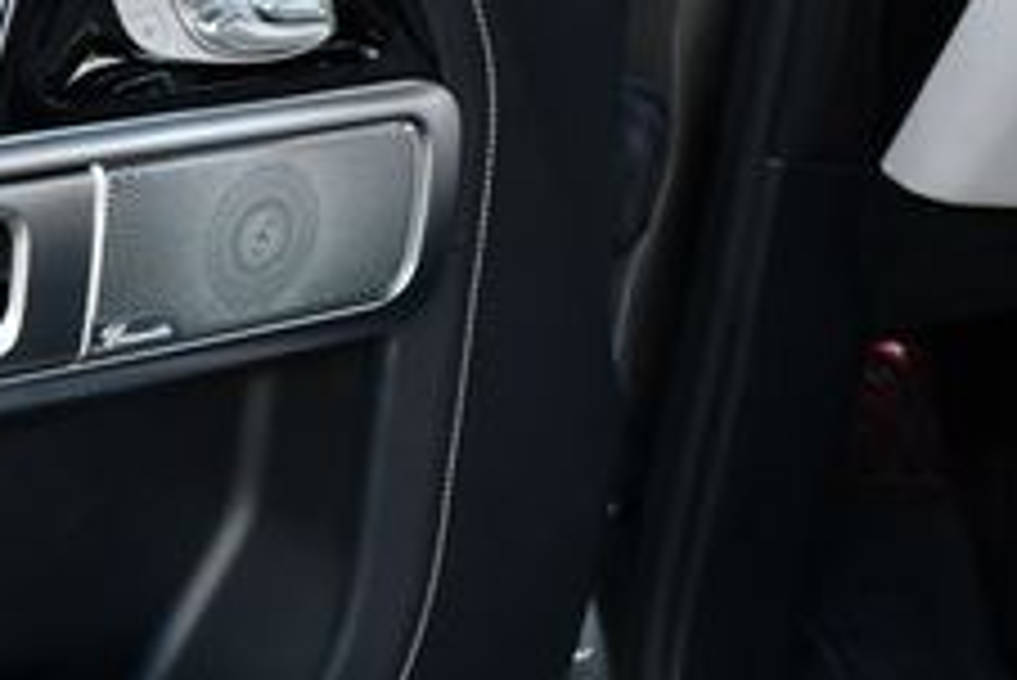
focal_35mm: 102
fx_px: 2883
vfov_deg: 13.4
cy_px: 351
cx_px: -328
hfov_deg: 18.5
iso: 400
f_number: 3.5
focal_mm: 18
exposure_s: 1/250
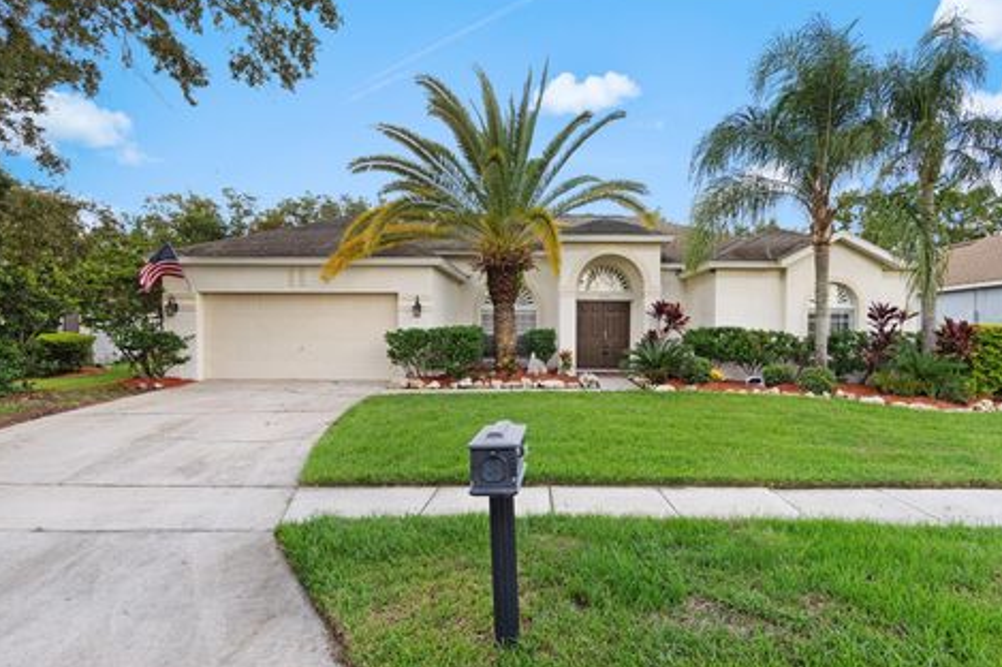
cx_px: 511
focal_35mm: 16
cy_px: 324
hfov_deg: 96.8
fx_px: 445
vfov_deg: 73.6
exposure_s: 1/20
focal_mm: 10
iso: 100
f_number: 8
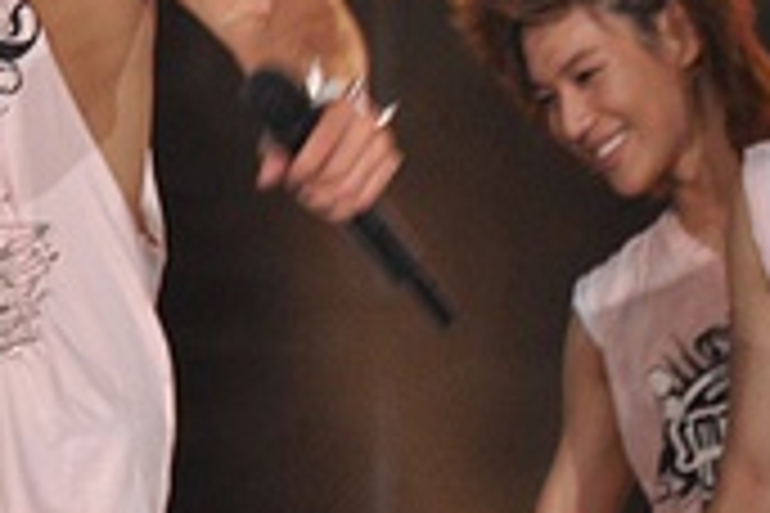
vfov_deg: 1.3
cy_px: -176
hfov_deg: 2.0
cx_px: -374
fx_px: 22521
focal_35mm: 1053
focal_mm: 200
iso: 1000
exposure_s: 1/200
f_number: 5.3
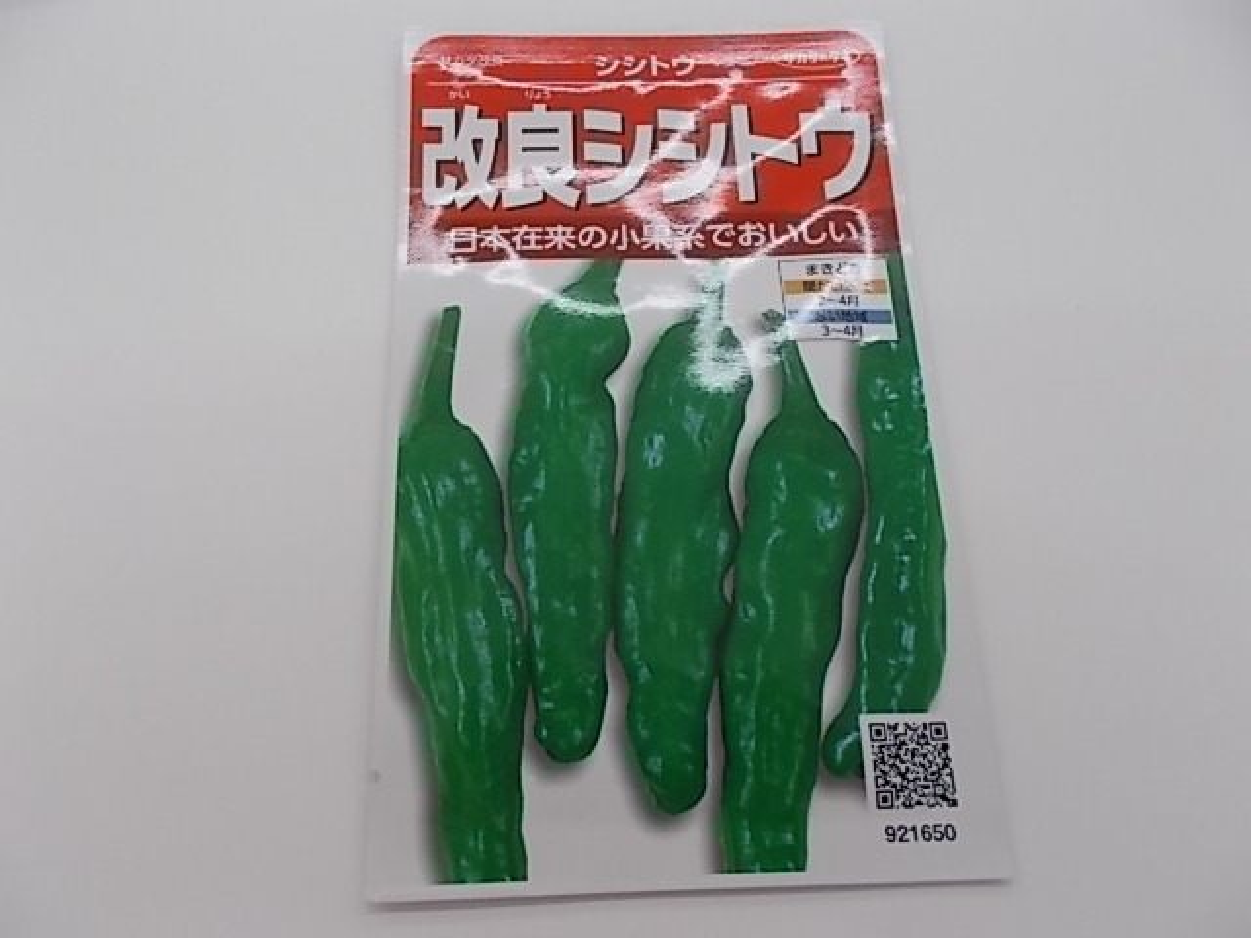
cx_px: 626
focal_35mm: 26
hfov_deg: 67.3
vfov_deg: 53.1
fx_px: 940
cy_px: 469
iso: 80
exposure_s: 1/100
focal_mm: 4.6
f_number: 3.2
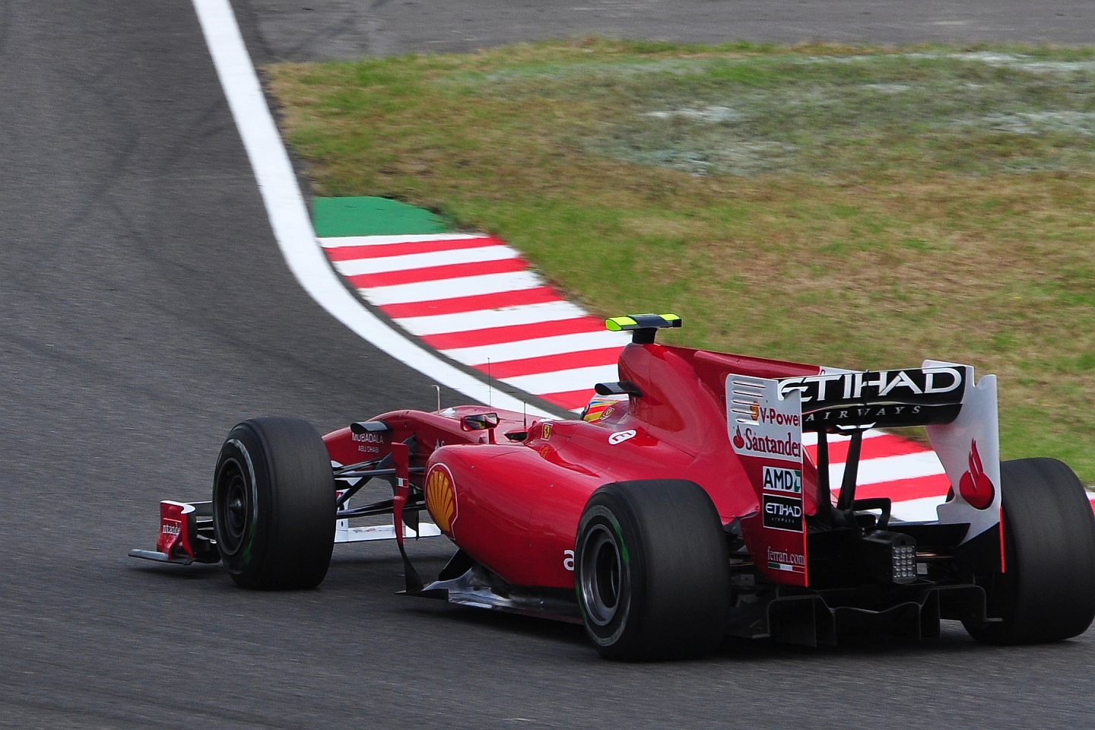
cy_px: 365
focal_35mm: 345
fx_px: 10493
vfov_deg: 4.0
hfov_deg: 6.0
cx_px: 548
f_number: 8
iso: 250
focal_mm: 230
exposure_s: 1/800
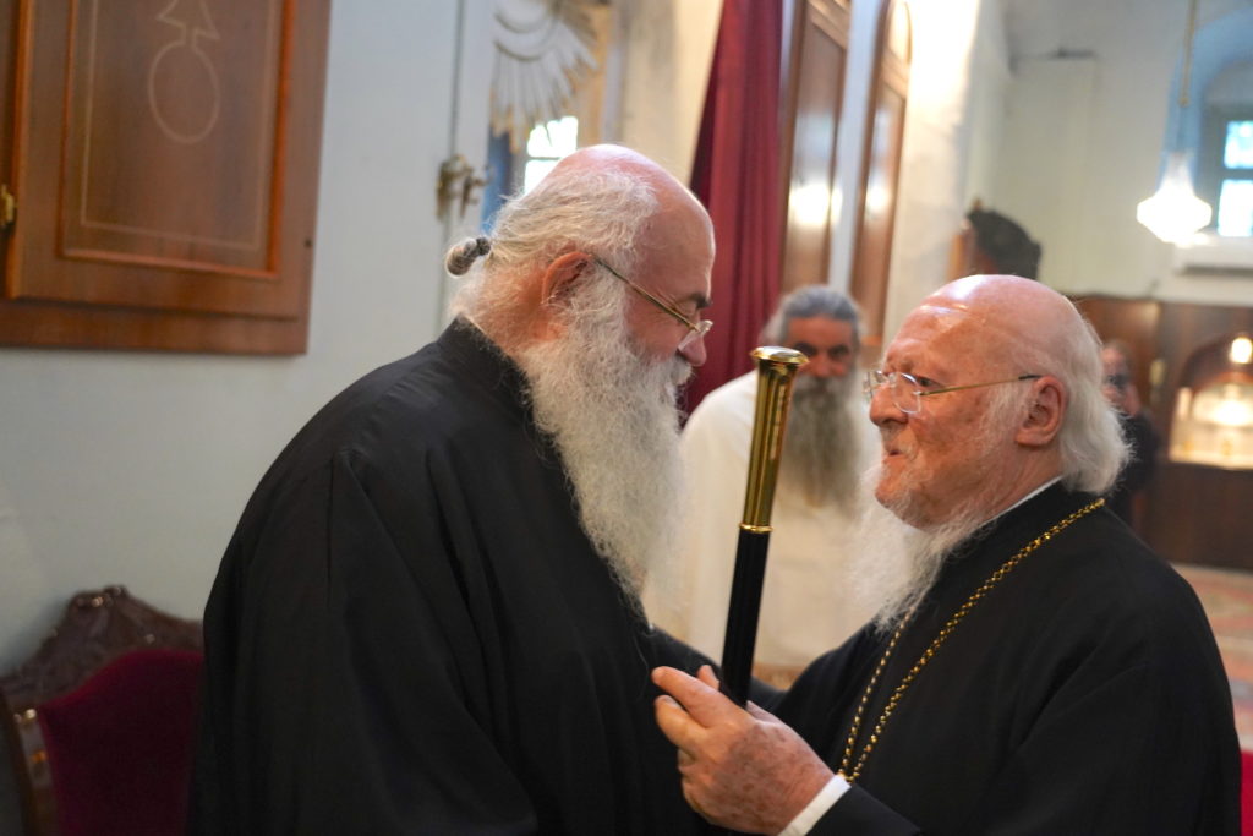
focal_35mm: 37
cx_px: 626
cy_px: 418
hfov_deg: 51.9
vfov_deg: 36.0
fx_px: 1288
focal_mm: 37
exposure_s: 1/160
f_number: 4
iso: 6400
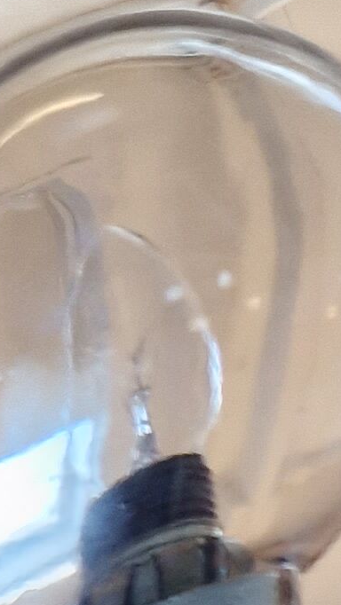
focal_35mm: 147
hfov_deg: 8.2
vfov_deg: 12.3
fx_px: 2361
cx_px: 427
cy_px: 1349
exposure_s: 1/180
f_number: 1.8
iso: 200
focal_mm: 5.4
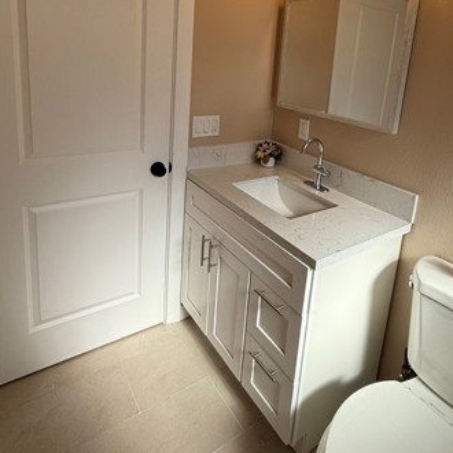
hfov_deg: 64.7
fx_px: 355
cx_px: 258
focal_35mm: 24
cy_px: 133
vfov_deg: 62.5
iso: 50
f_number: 2.2
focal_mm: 2.22
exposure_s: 1/540
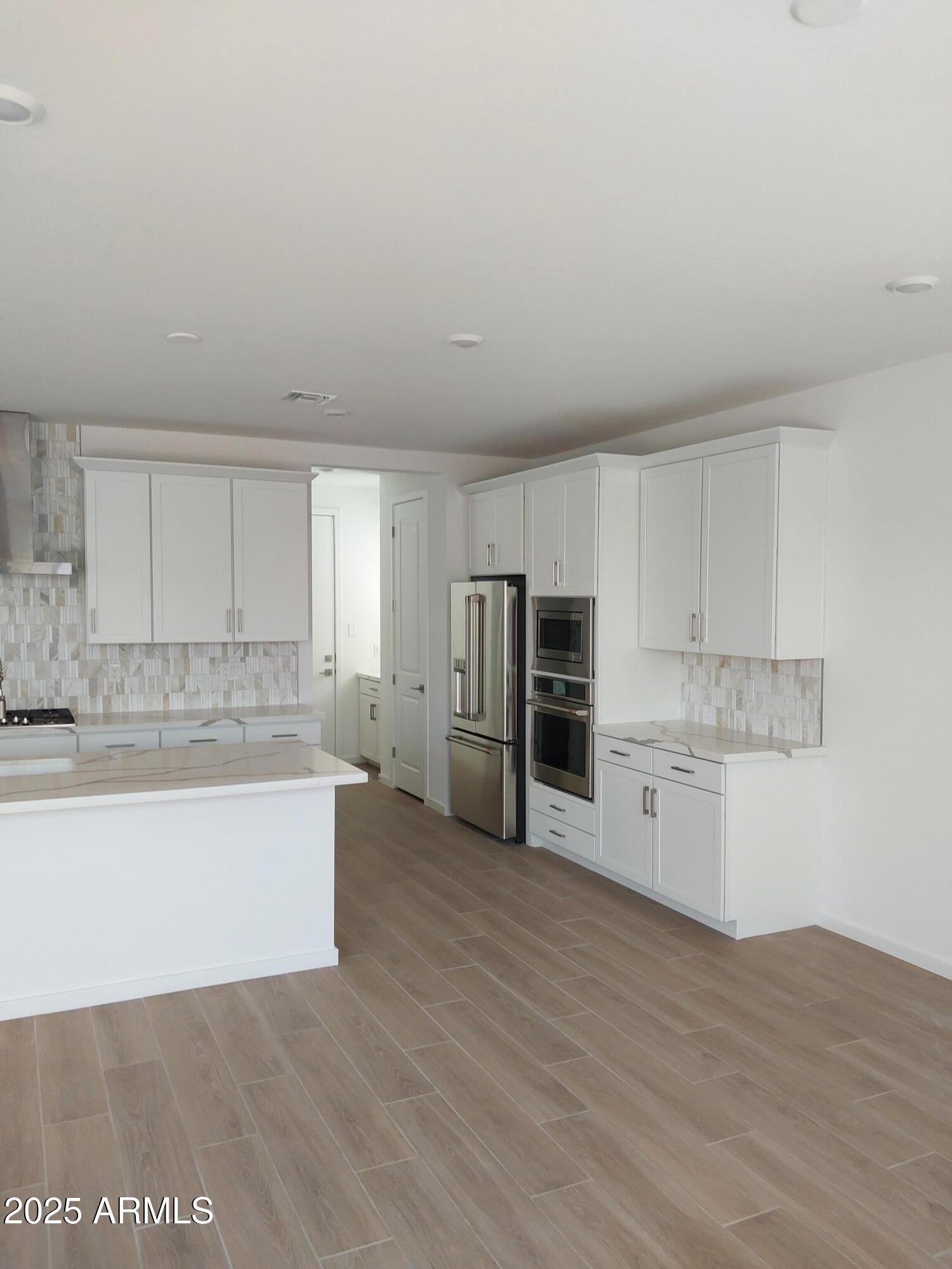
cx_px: 476
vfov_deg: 65.3
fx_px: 990
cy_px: 634
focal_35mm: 27
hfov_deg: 51.4
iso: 80
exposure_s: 1/60
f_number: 1.8
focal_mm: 4
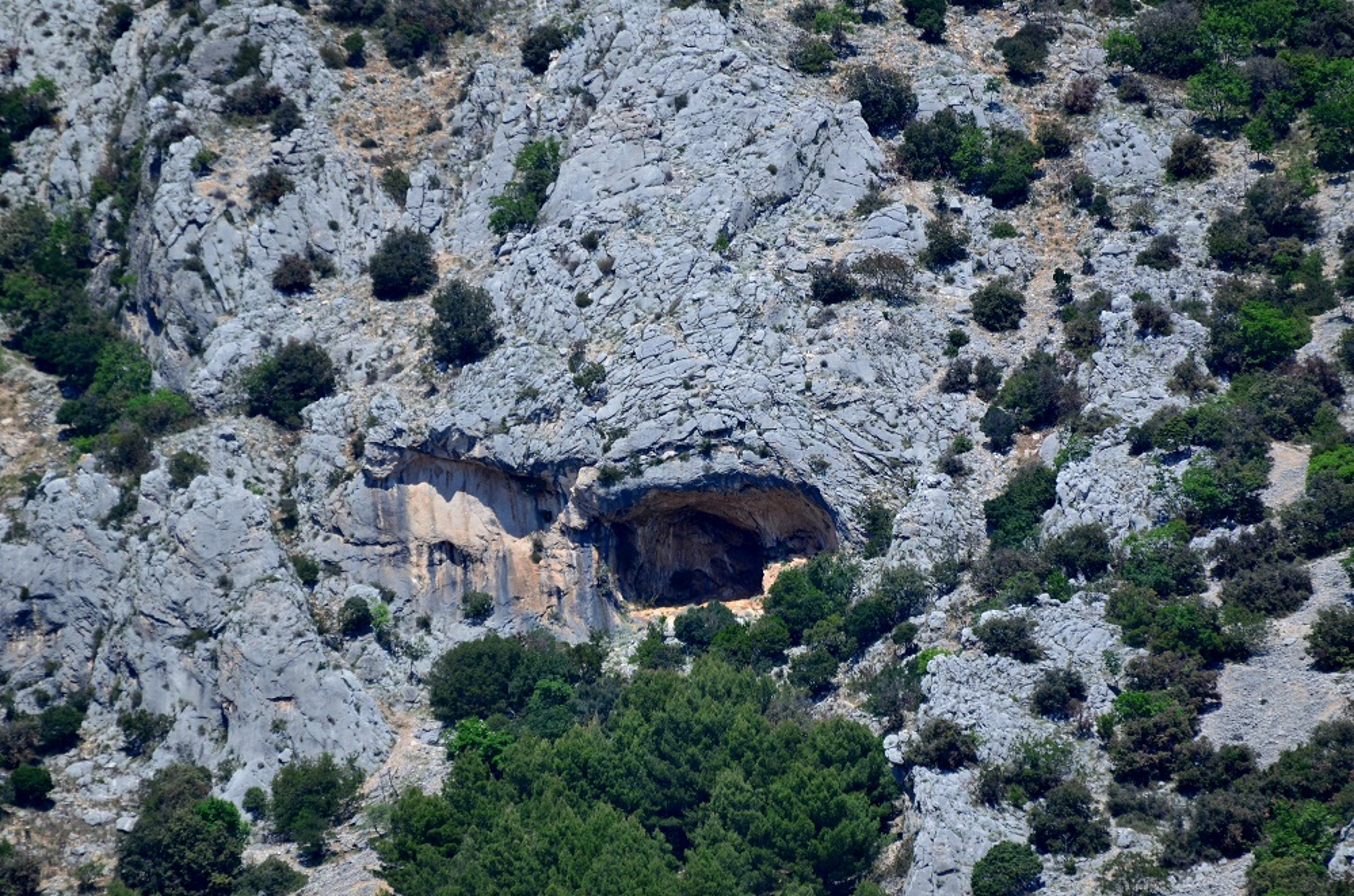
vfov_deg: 3.0
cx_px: 677
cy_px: 448
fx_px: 16885
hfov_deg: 4.6
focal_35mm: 450
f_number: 5.6
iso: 400
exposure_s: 1/2000
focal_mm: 300
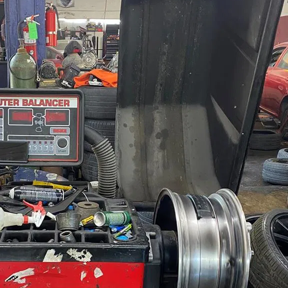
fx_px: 452
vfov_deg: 34.5
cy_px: 221
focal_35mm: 48
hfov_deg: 34.6
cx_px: 73
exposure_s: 1/60
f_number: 1.8
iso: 250
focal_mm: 4.25
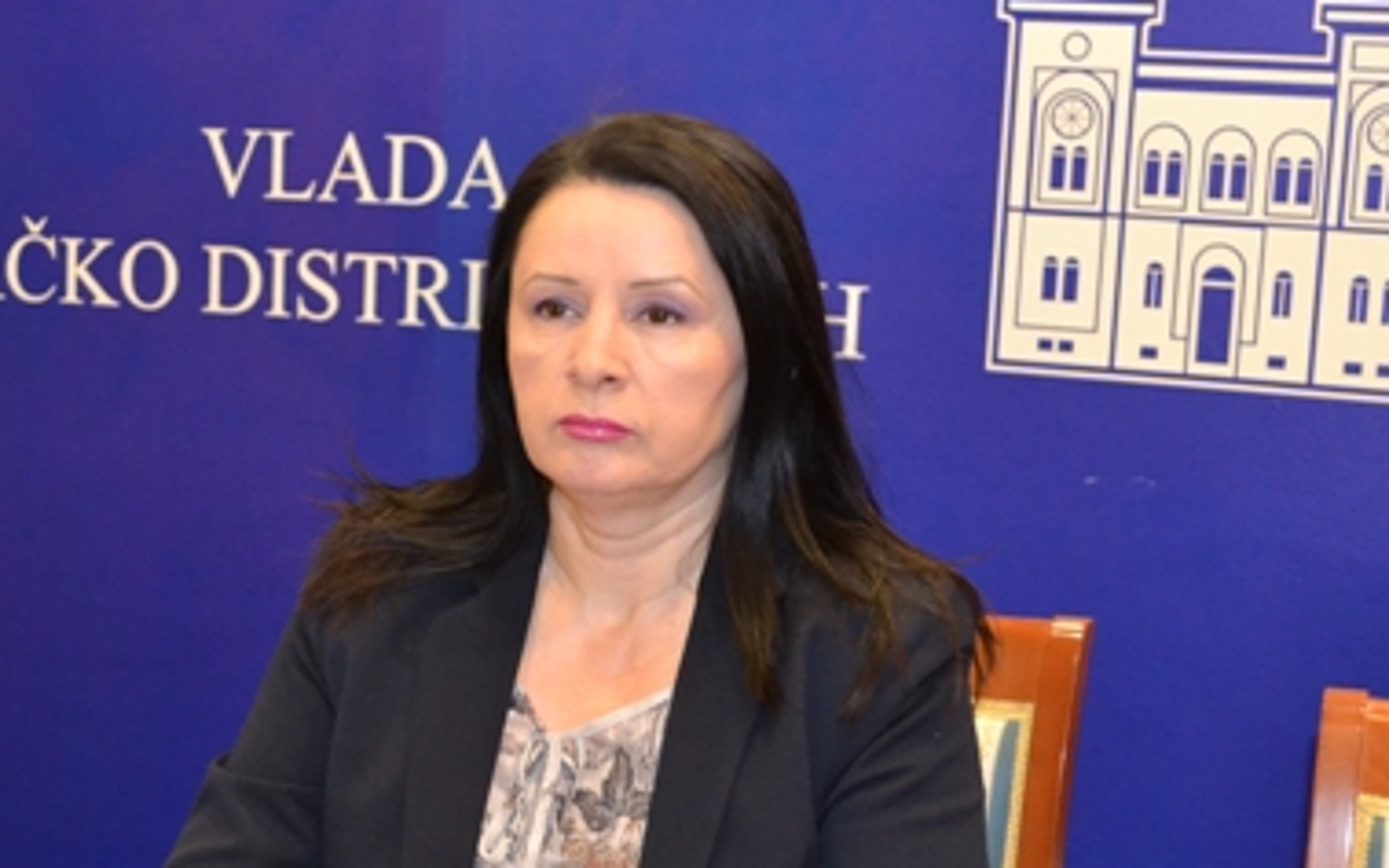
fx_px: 2834
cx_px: 487
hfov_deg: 27.4
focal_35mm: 75
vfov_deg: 17.4
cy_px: 559
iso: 2500
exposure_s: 1/60
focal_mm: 29
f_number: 4.5
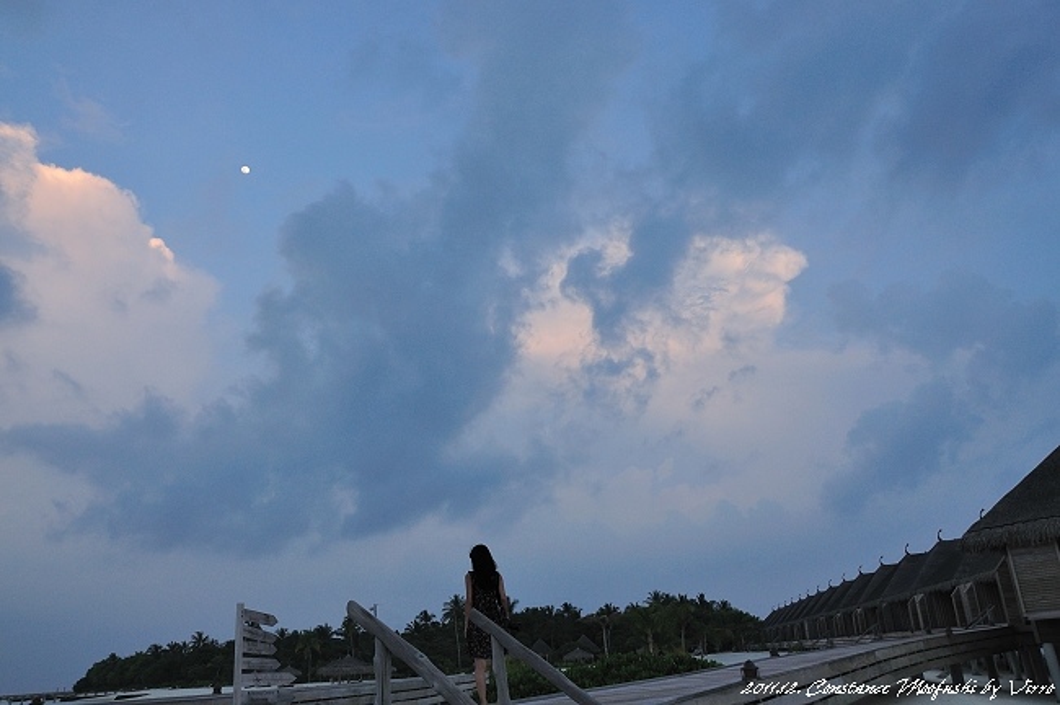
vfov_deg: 47.8
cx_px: 530
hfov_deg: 67.4
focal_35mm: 27
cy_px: 352
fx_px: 794
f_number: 13
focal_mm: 18
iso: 400
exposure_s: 1/25
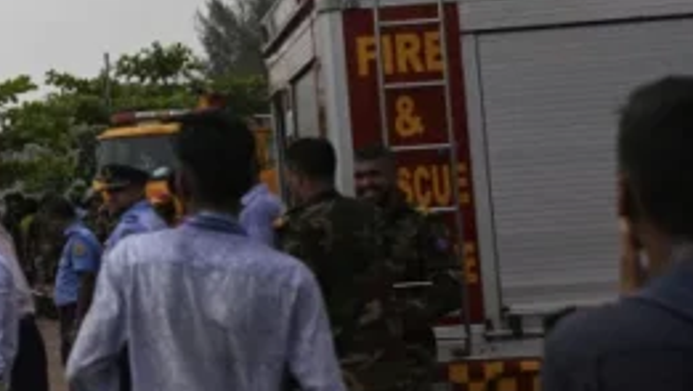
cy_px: 120
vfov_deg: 13.4
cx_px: -72
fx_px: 1654
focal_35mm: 90
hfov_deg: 22.3
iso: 250
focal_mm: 35
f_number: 3.2
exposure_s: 1/8000
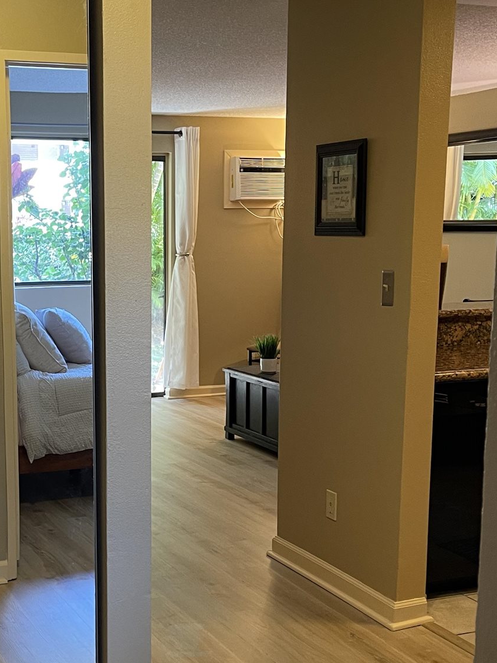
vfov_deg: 37.3
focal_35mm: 51
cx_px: 124
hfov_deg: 28.2
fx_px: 976
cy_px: 403
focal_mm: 5.1
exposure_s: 1/60
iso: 160
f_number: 1.6
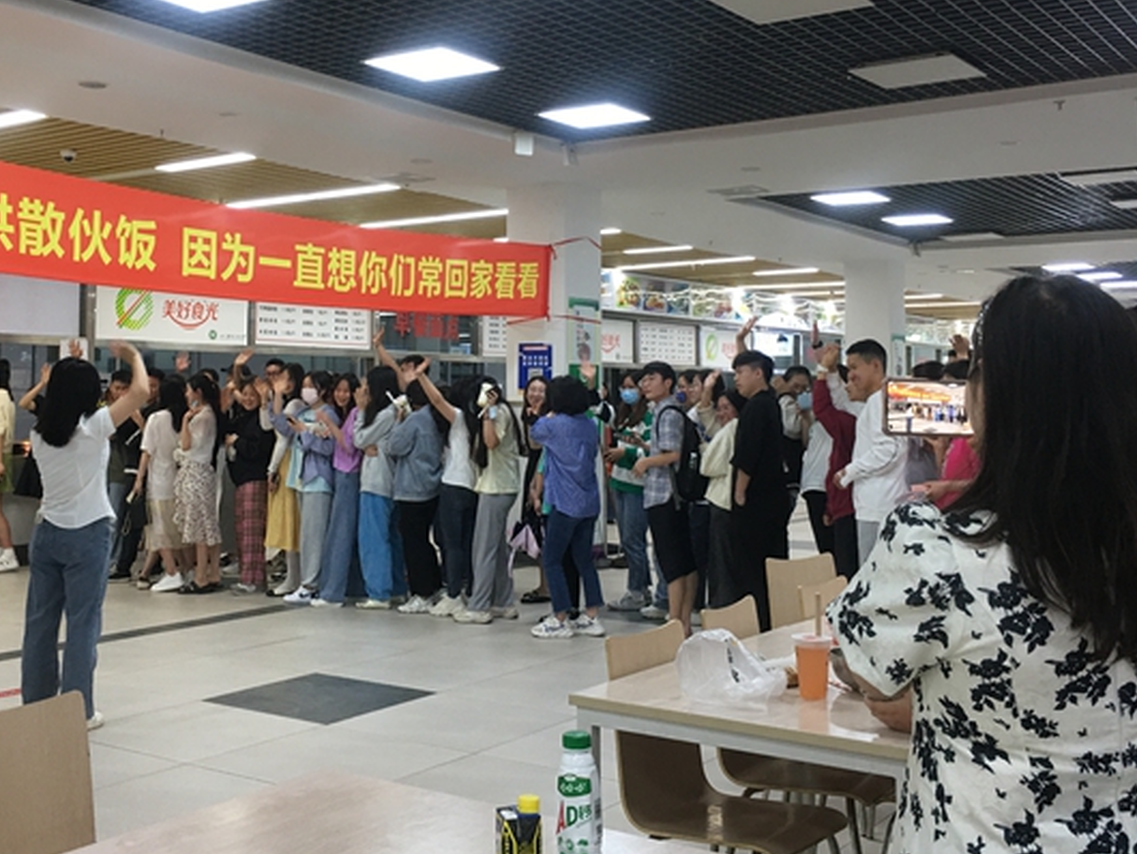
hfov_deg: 45.5
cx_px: 459
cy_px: 332
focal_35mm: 41
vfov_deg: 35.0
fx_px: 1347
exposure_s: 1/33
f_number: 2.2
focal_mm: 4.15
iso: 50
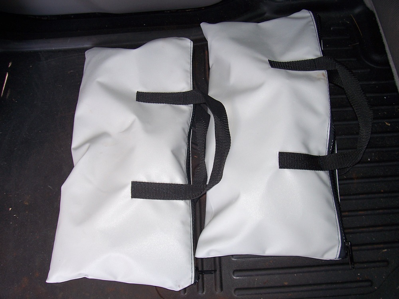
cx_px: 200
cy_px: 150
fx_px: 392
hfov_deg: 54.0
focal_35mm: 34
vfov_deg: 41.8
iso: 80
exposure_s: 1/60
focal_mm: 5.6
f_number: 2.7
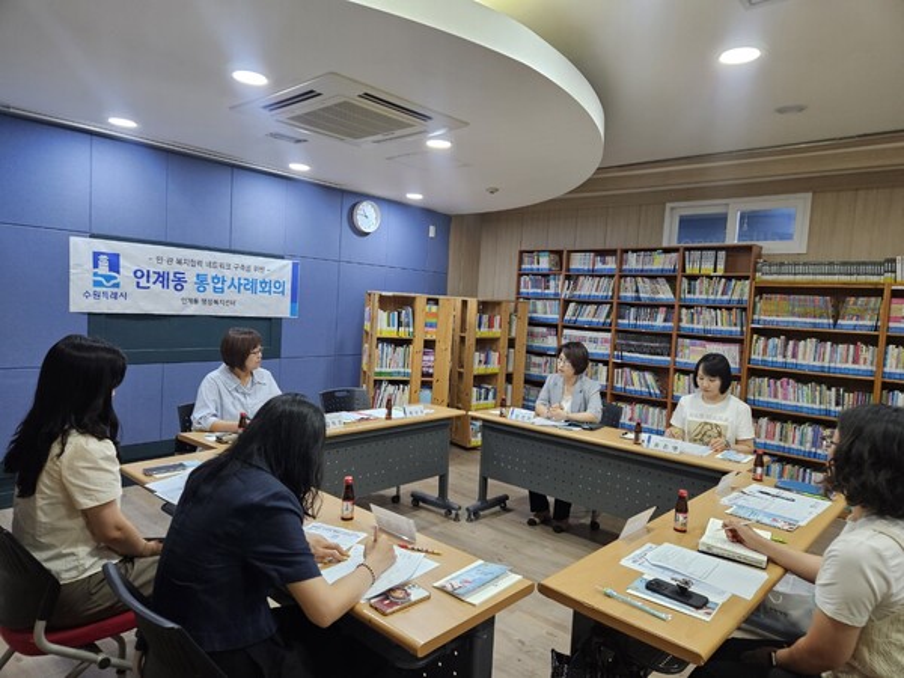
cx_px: 452
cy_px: 339
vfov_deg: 58.9
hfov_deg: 73.9
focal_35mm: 23
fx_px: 601
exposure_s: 1/120
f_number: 1.8
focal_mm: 5.4
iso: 320
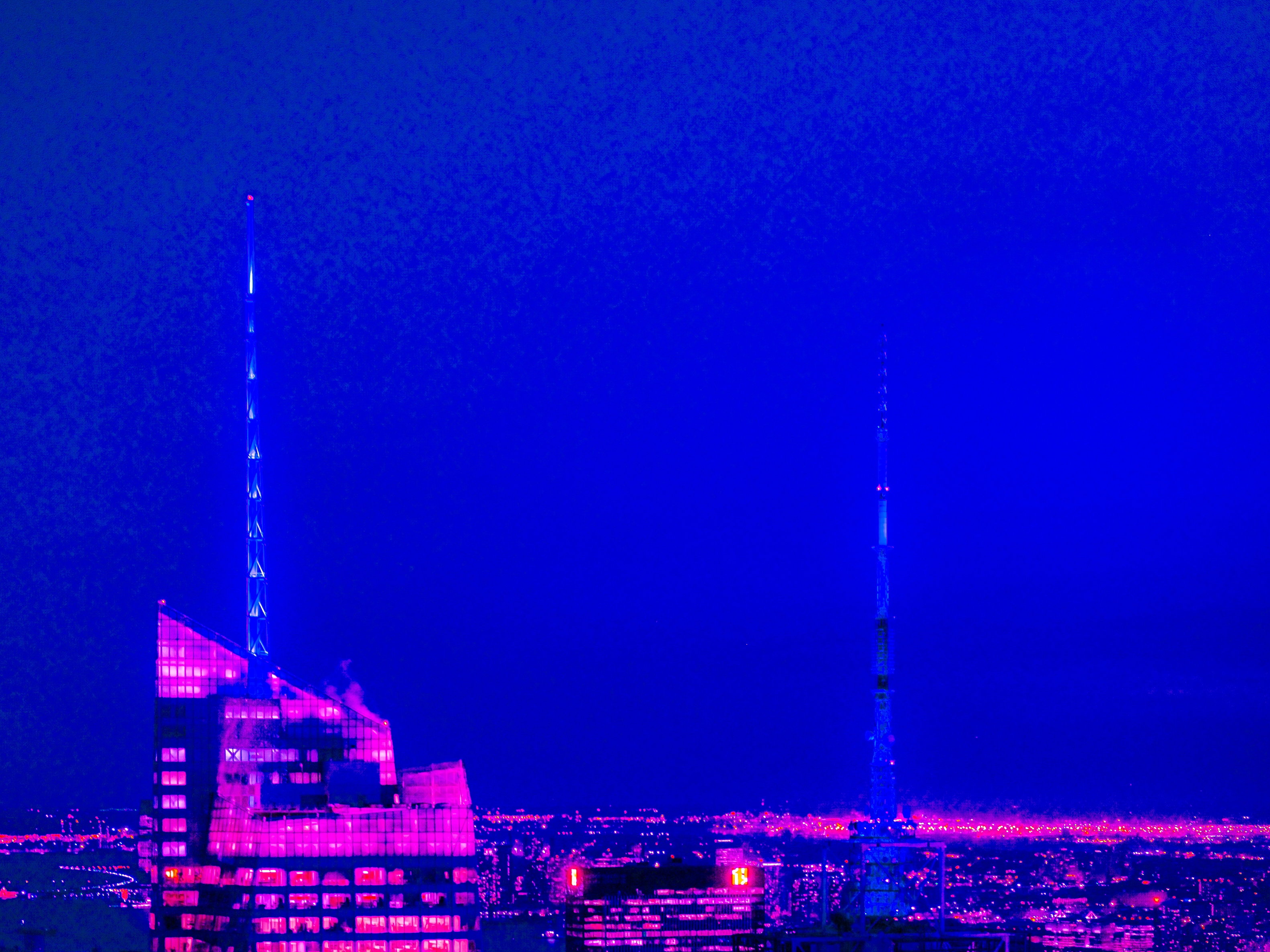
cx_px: 639
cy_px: 890
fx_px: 2825
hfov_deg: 25.3
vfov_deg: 18.8
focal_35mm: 77
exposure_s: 1/30
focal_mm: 35
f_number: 2.8
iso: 320
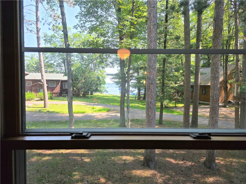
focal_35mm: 23
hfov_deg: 73.9
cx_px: 123
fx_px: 163
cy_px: 92
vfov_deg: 58.9
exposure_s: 1/137
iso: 12
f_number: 1.7
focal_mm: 6.3
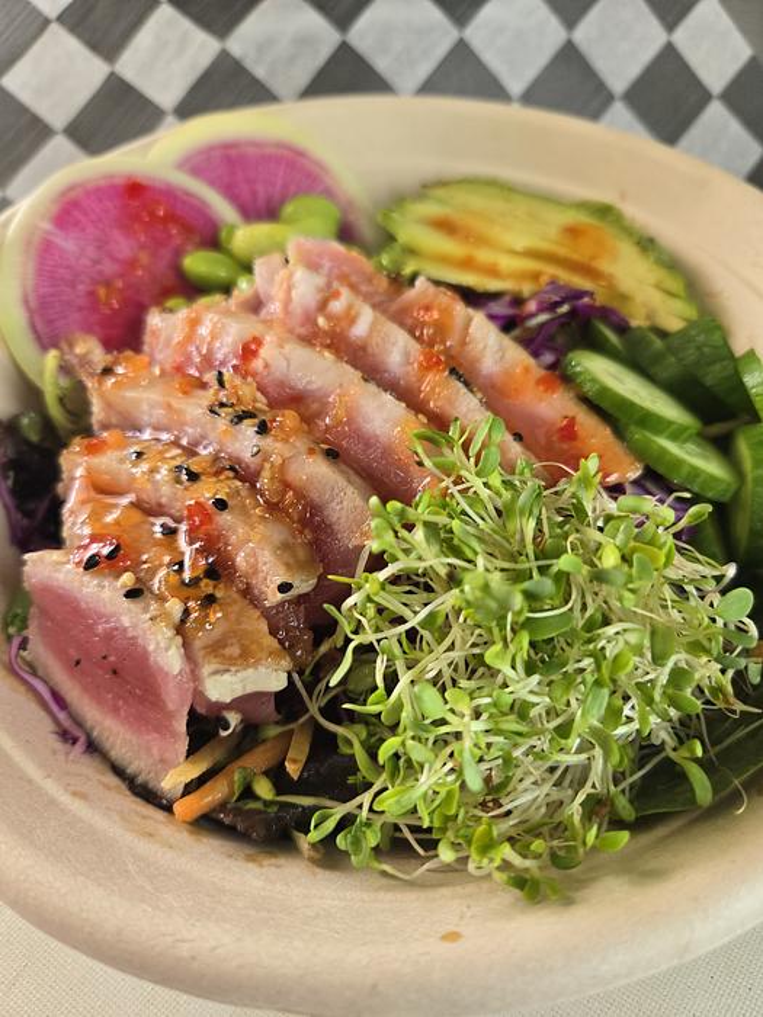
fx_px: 676
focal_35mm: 23
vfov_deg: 73.9
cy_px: 508
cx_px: 382
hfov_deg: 58.9
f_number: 1.8
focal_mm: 5.4
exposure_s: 1/120
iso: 160
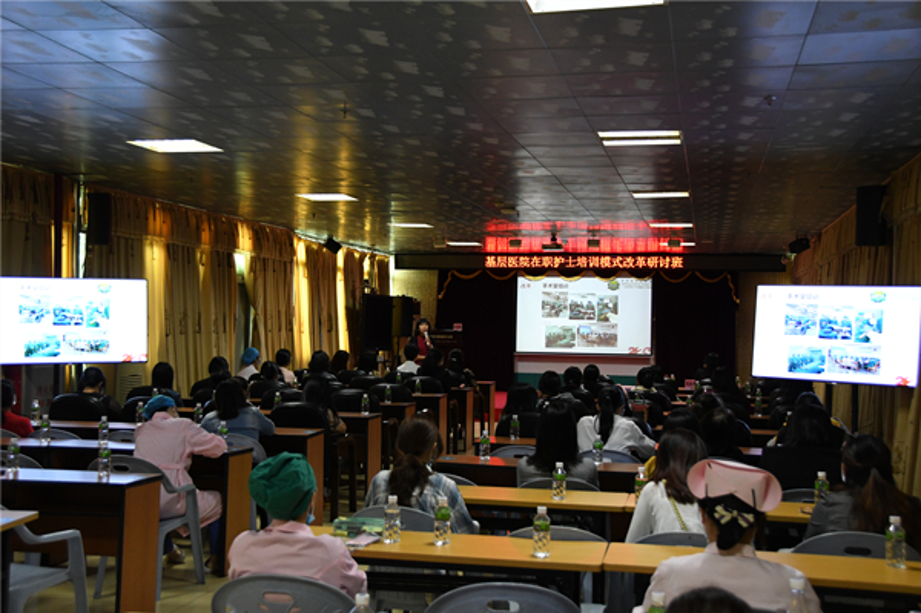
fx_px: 1099
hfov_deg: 45.5
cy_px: 306
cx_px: 460
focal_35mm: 43
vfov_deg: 31.1
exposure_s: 1/60
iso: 2000
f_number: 4
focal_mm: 29
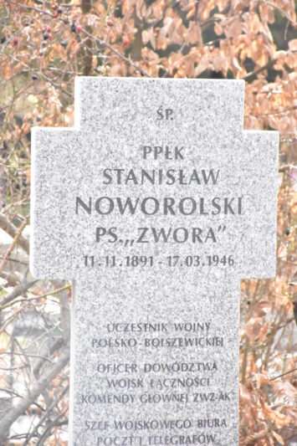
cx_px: 148
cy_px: 223
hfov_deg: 7.5
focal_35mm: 183
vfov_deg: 11.2
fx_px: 2266
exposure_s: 1/4000
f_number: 5.6
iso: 12800
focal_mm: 122
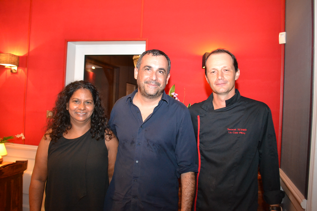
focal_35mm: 30
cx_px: 158
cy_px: 106
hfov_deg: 61.9
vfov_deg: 43.6
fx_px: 264
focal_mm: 20
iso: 3200
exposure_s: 1/60
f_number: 3.8
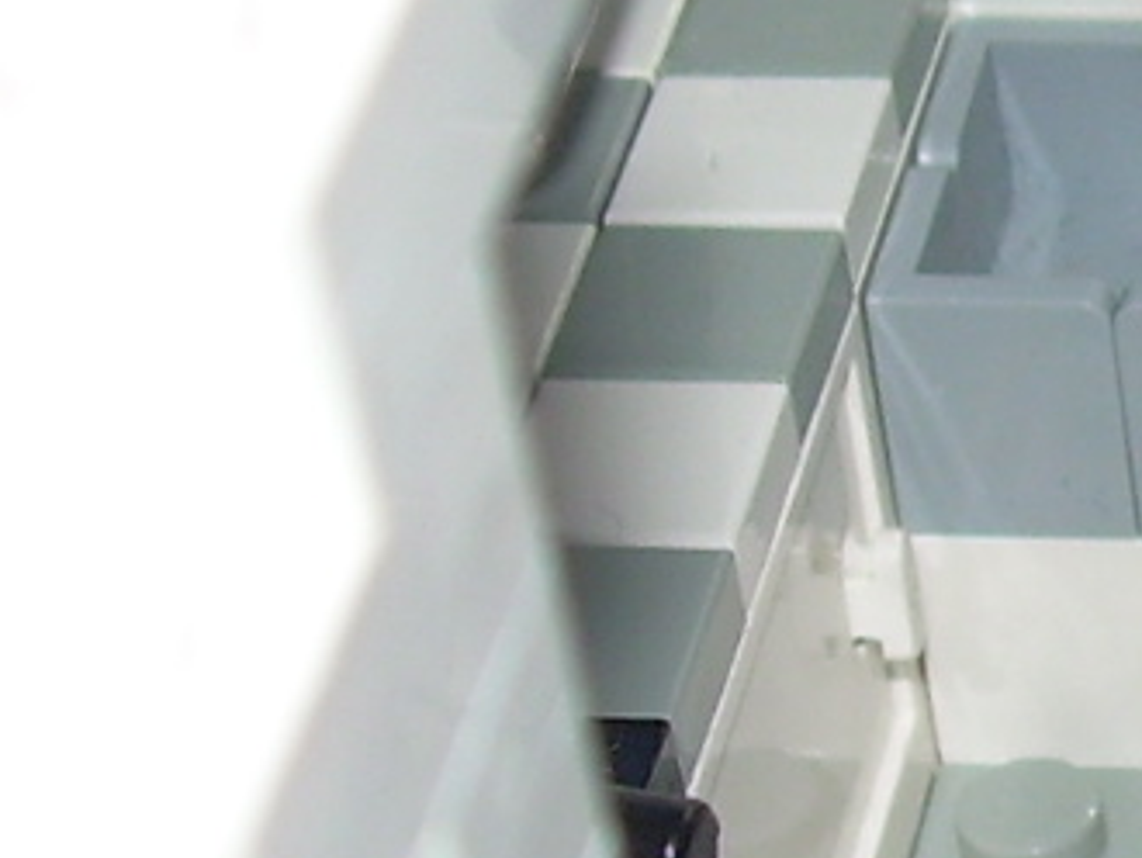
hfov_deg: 10.2
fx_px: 6075
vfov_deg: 8.1
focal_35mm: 184
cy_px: 439
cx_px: 1973
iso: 50
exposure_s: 1/60
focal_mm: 6.3
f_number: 2.8
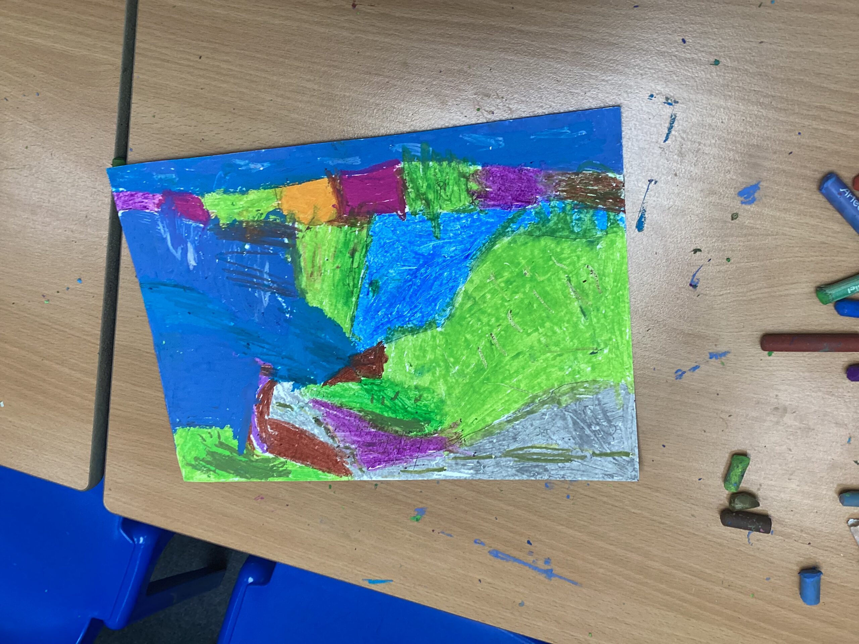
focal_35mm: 31
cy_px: 322
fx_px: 769
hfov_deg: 58.4
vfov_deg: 45.4
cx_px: 430
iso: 50
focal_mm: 3.3
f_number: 2.4
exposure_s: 1/100
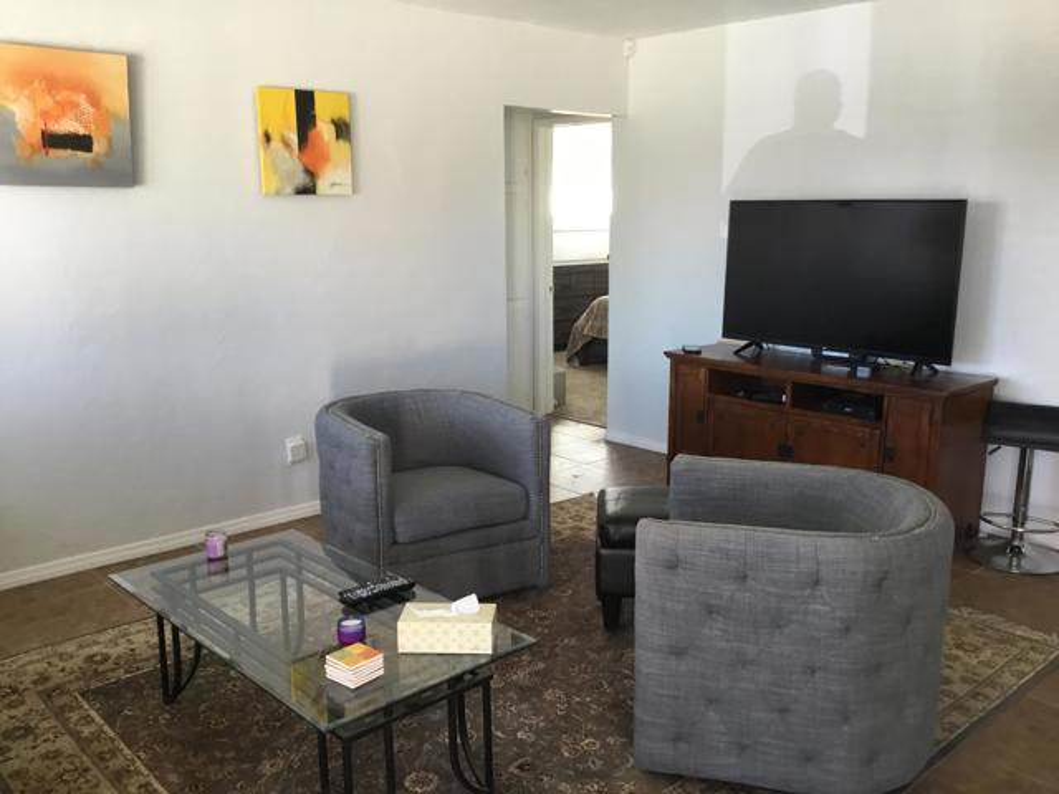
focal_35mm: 31
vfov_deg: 45.4
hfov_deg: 58.4
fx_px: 948
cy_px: 397
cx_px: 530
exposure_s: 1/30
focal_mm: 3.3
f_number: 2.4
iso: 80
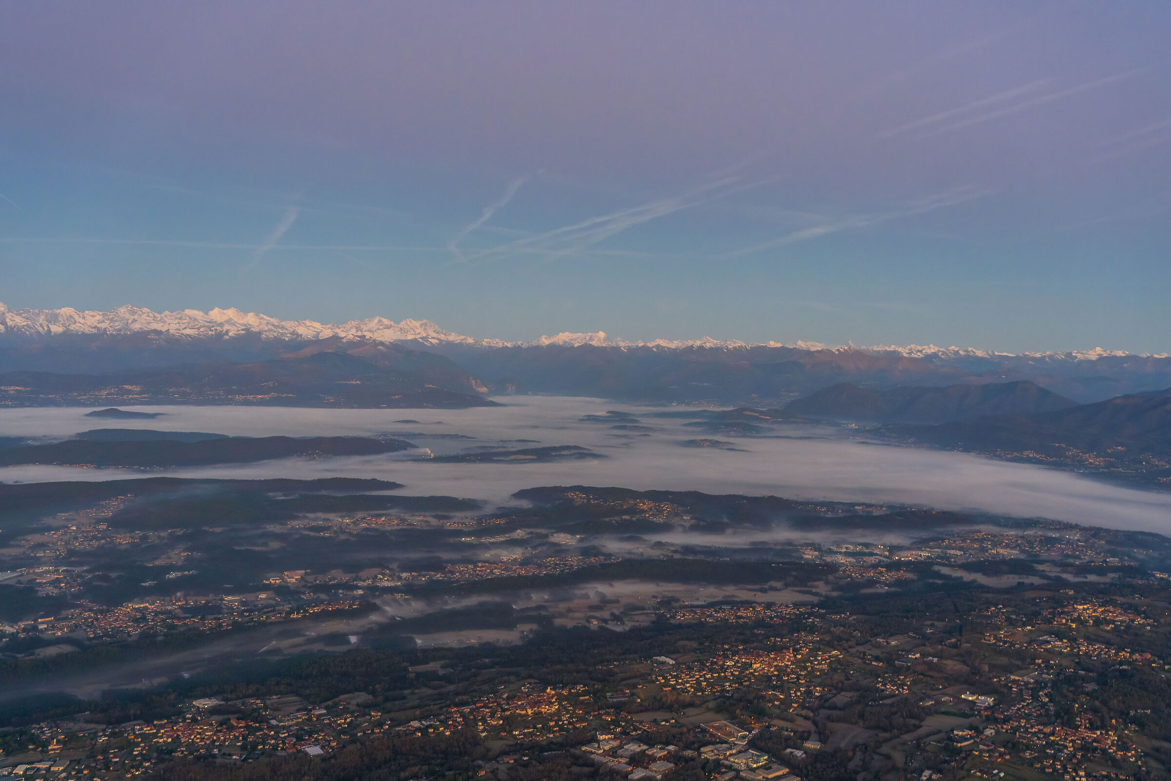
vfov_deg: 38.9
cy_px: 390
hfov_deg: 55.8
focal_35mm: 34
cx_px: 586
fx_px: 1106
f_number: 5.6
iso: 1600
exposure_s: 1/50
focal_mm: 34
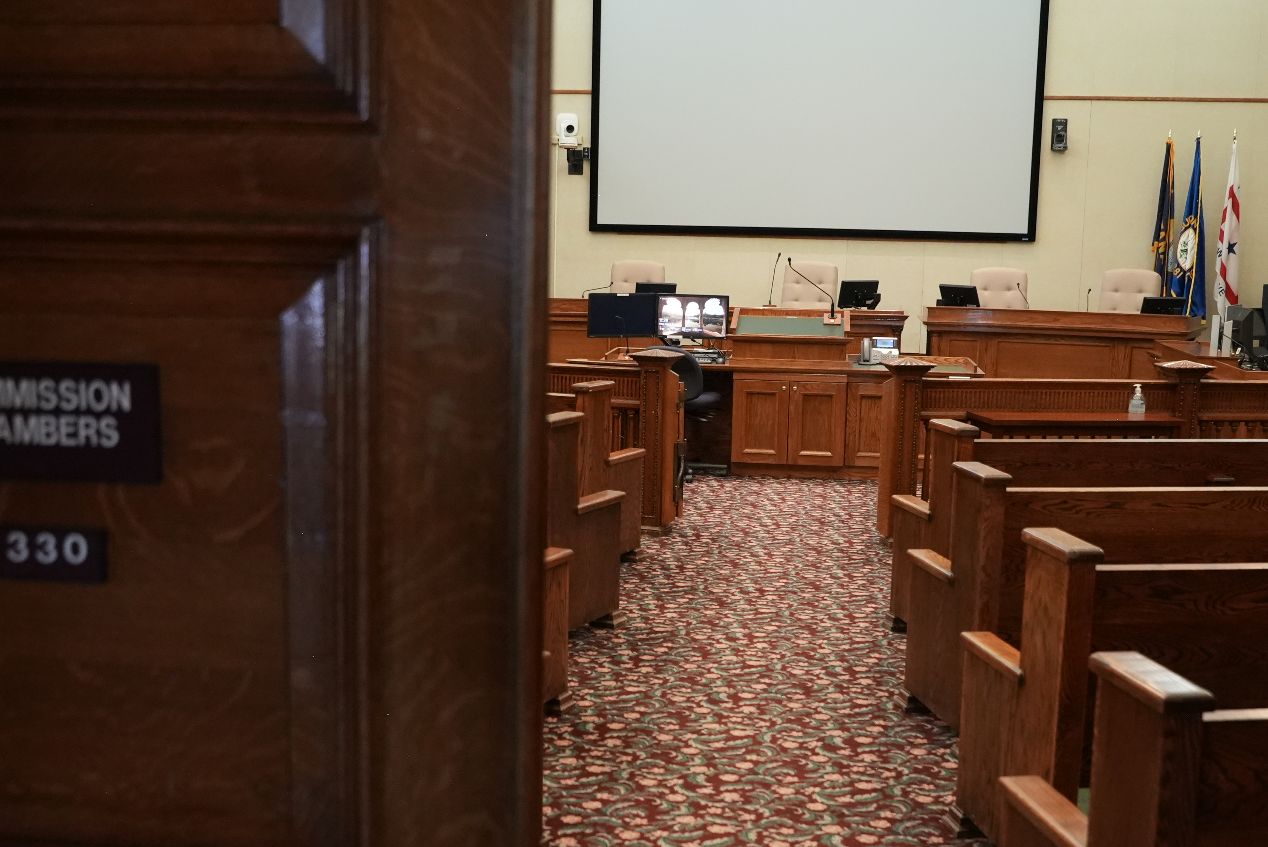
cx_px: 625
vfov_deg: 29.9
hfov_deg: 43.6
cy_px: 476
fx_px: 1586
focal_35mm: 45
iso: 6400
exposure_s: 1/160
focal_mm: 35
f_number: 4
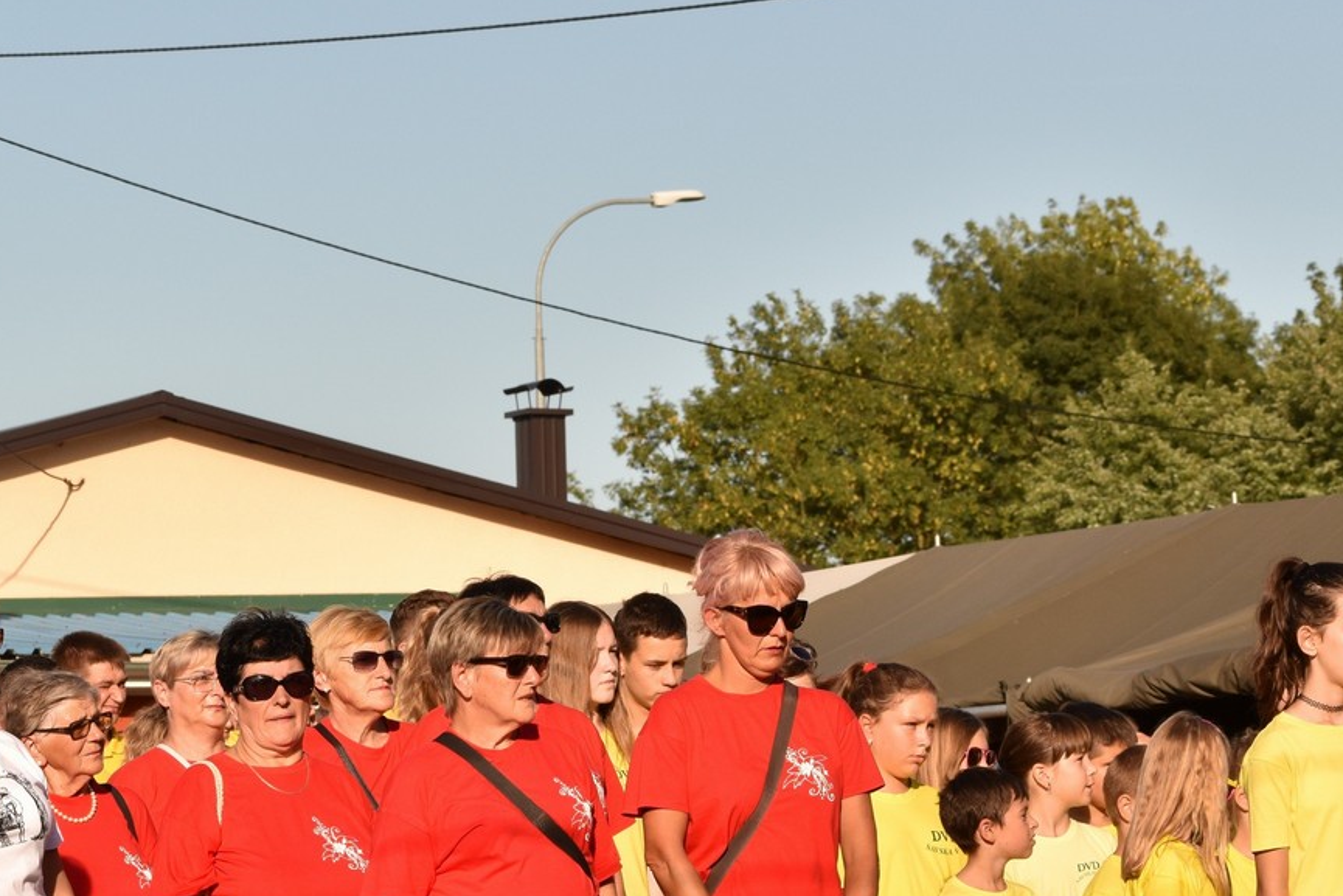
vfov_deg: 7.5
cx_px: 483
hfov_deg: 11.3
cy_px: 620
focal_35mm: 182
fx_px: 6790
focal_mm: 70
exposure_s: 1/640
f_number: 8
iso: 250
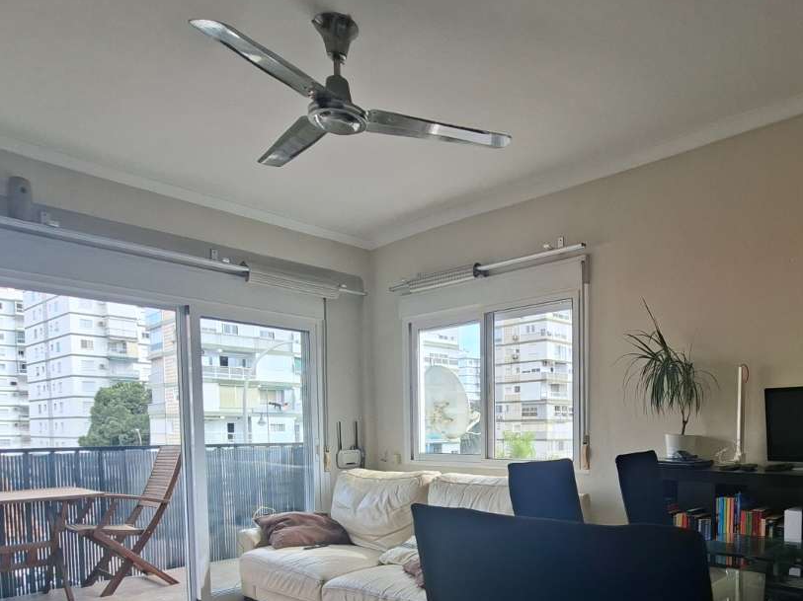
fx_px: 556
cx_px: 534
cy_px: 464
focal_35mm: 24
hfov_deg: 69.6
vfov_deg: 53.7
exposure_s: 1/148
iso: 40
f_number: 2.2
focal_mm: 1.74
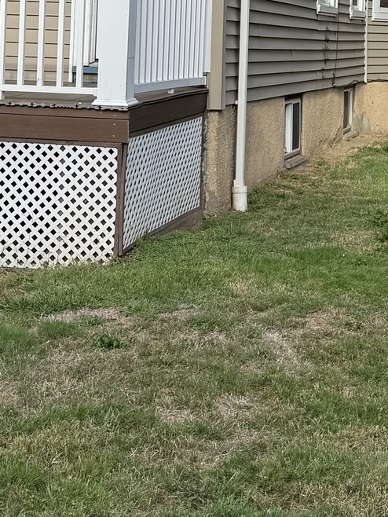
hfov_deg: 17.5
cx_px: 274
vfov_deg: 22.4
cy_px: 9
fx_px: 1255
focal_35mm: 84
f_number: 1.78
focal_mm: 6.76
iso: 80
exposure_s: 1/1689
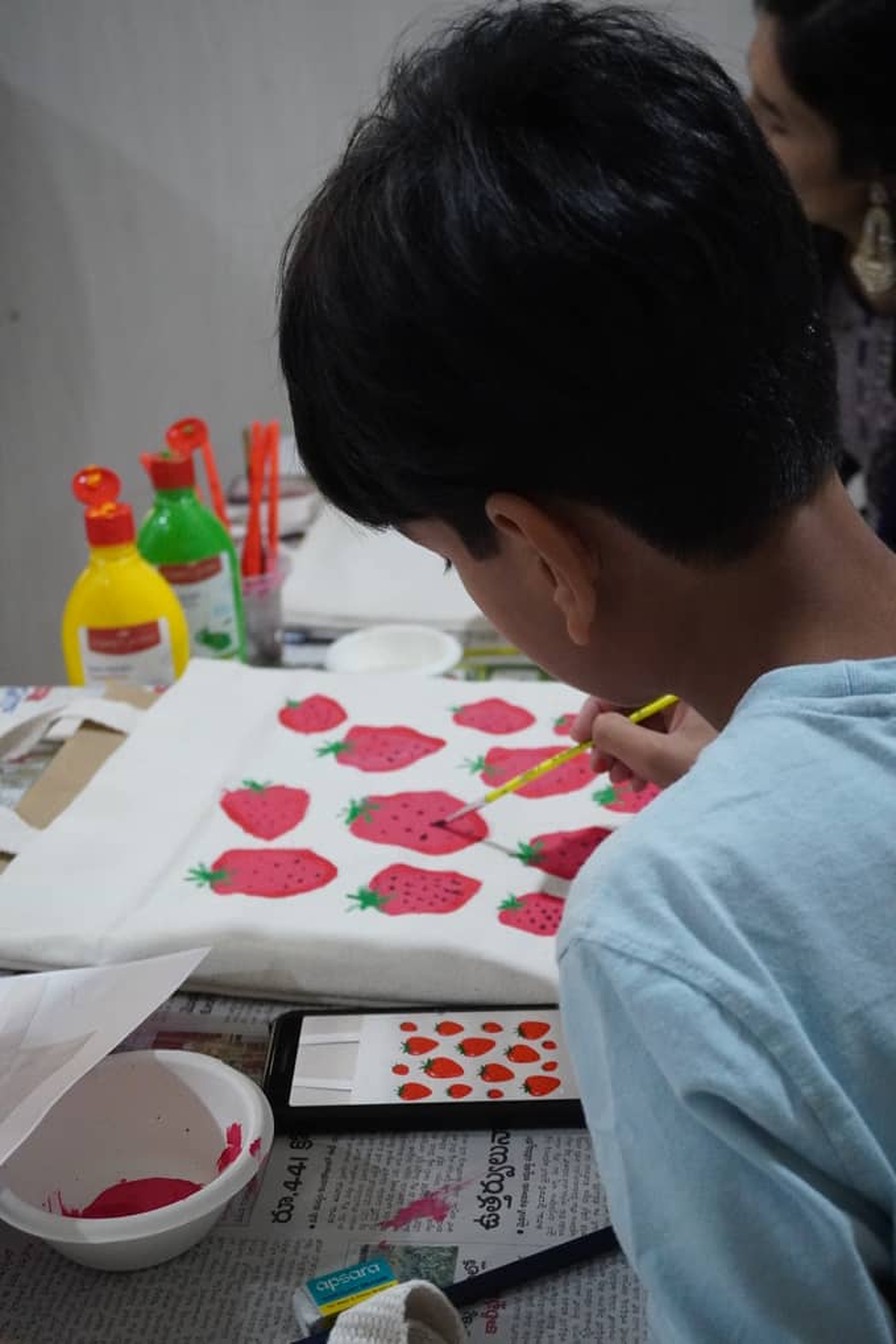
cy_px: 672
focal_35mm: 46
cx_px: 448
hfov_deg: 28.9
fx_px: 1736
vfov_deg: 42.3
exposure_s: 1/160
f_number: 5
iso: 6400
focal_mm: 31
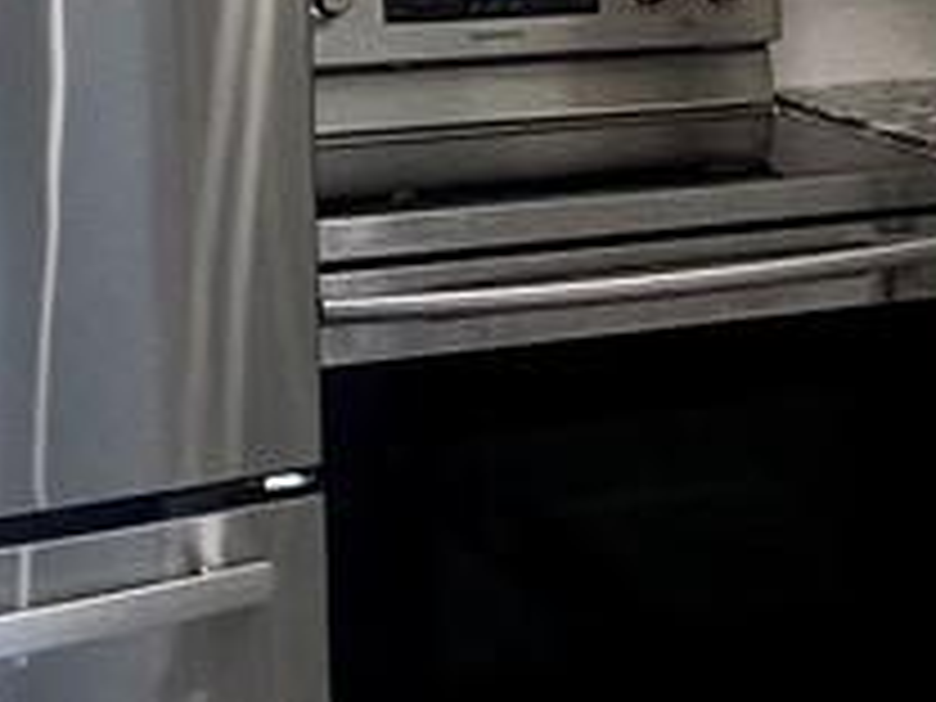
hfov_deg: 18.1
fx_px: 2704
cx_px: 1287
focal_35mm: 100
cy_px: -94
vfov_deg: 14.4
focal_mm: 1.57
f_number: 1.8
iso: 80
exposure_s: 1/120
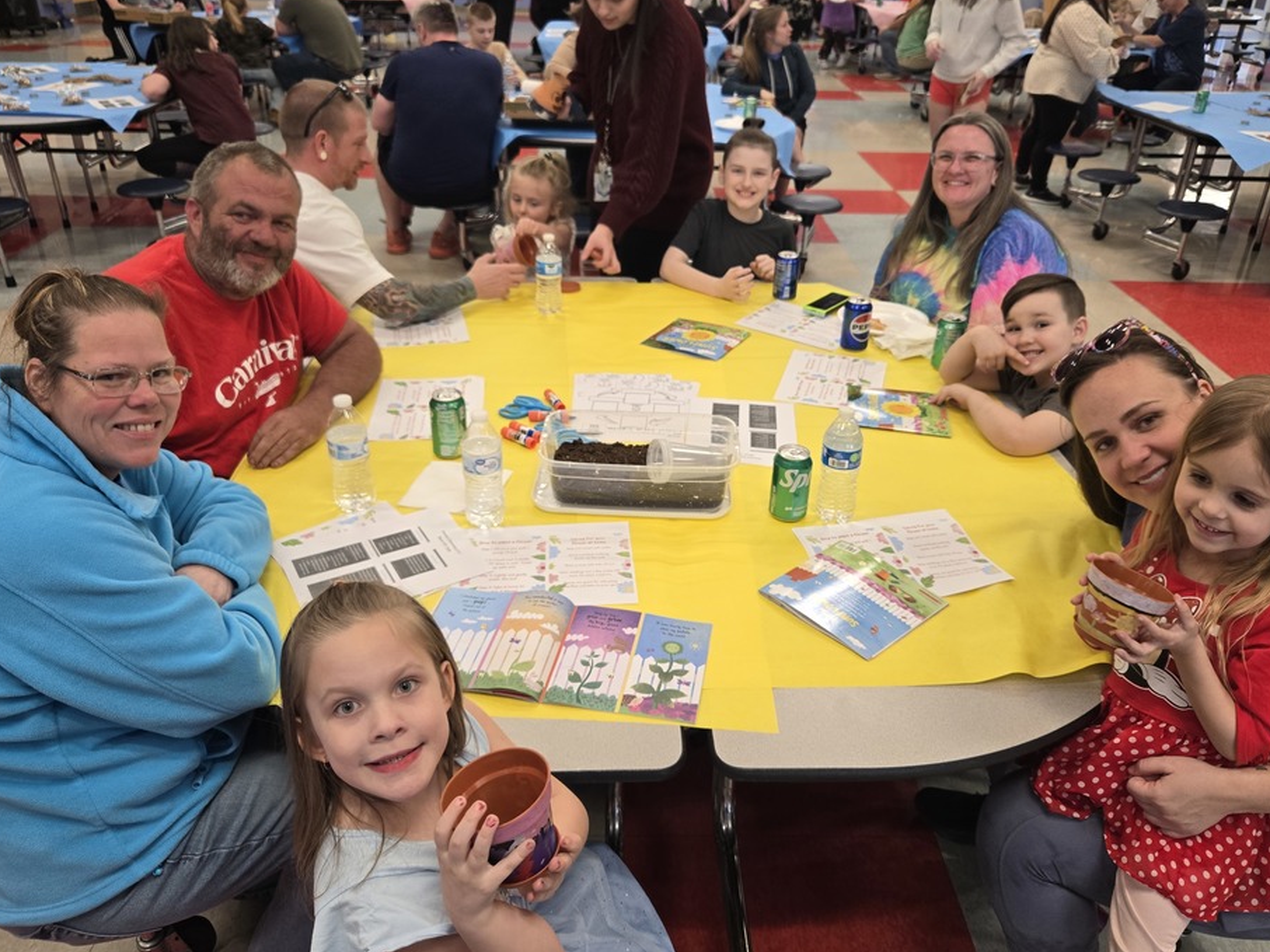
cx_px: 635
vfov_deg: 52.9
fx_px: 954
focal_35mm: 26
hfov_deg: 67.3
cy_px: 416
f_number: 1.8
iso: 160
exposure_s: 1/120
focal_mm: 5.4
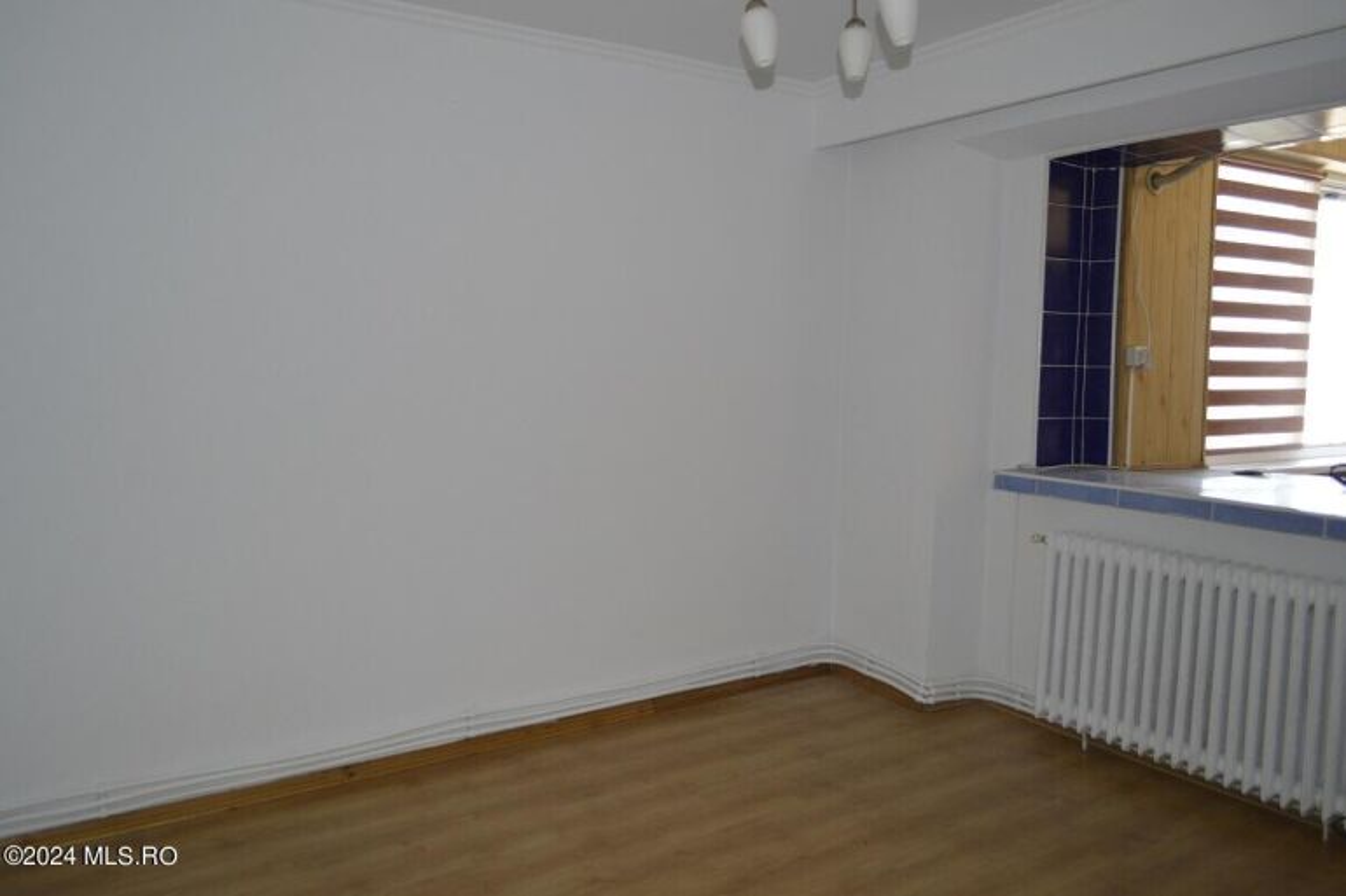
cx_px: 673
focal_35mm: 27
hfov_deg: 67.4
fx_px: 1009
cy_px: 448
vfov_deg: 47.9
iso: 450
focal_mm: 18
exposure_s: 1/60
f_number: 3.5
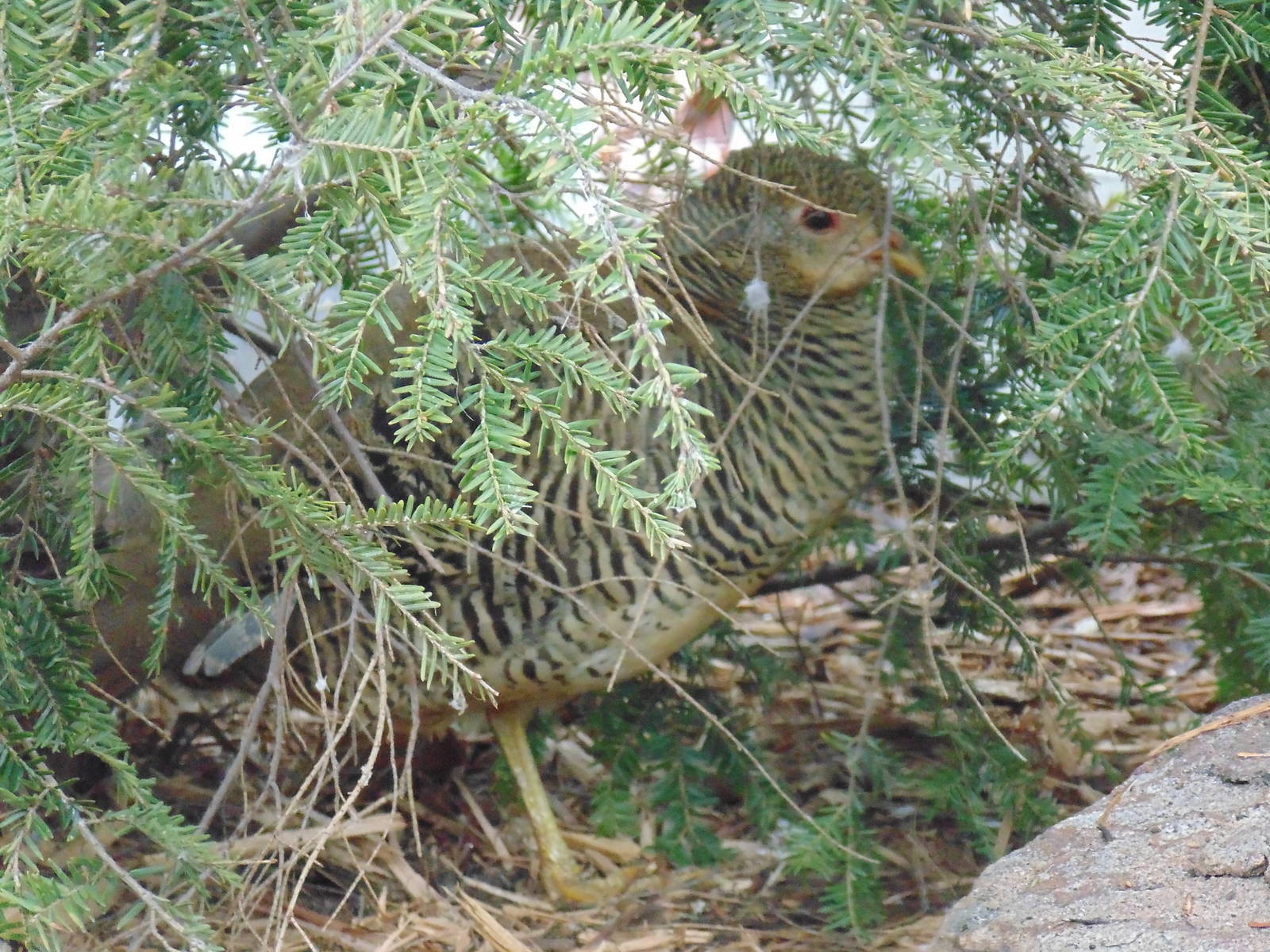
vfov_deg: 6.3
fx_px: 8658
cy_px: 476
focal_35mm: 236
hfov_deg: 8.4
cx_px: 635
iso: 800
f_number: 5.6
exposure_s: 1/40
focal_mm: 42.3
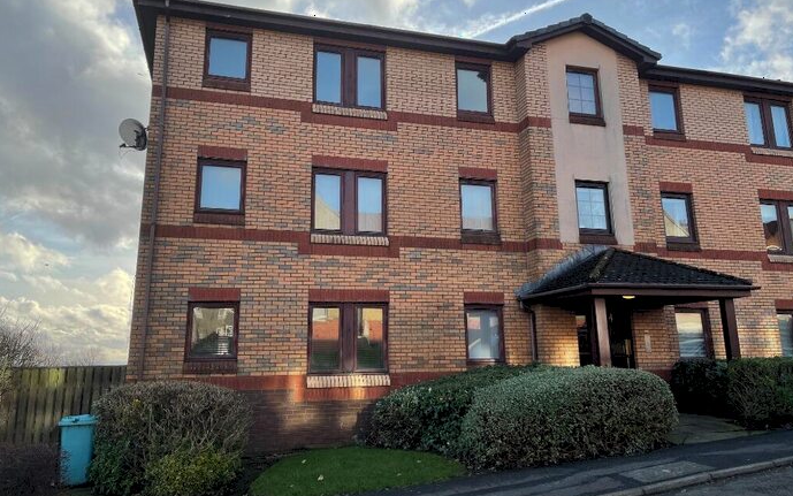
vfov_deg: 44.5
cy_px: 217
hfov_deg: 66.5
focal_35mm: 28
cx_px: 401
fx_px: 605
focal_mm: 5.1
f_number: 1.6
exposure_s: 1/2488
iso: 32
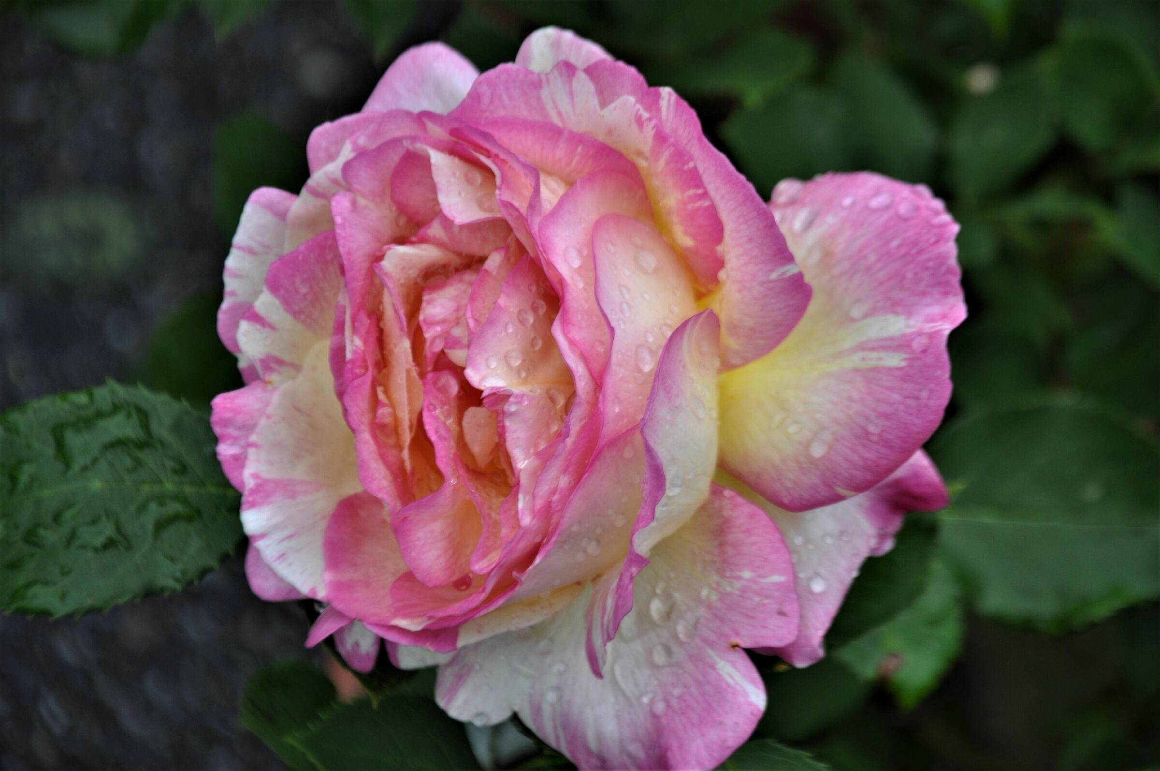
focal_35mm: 158
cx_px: 580
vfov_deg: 8.7
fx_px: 5069
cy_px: 386
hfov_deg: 13.1
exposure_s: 1/750
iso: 200
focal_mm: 105
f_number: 6.7
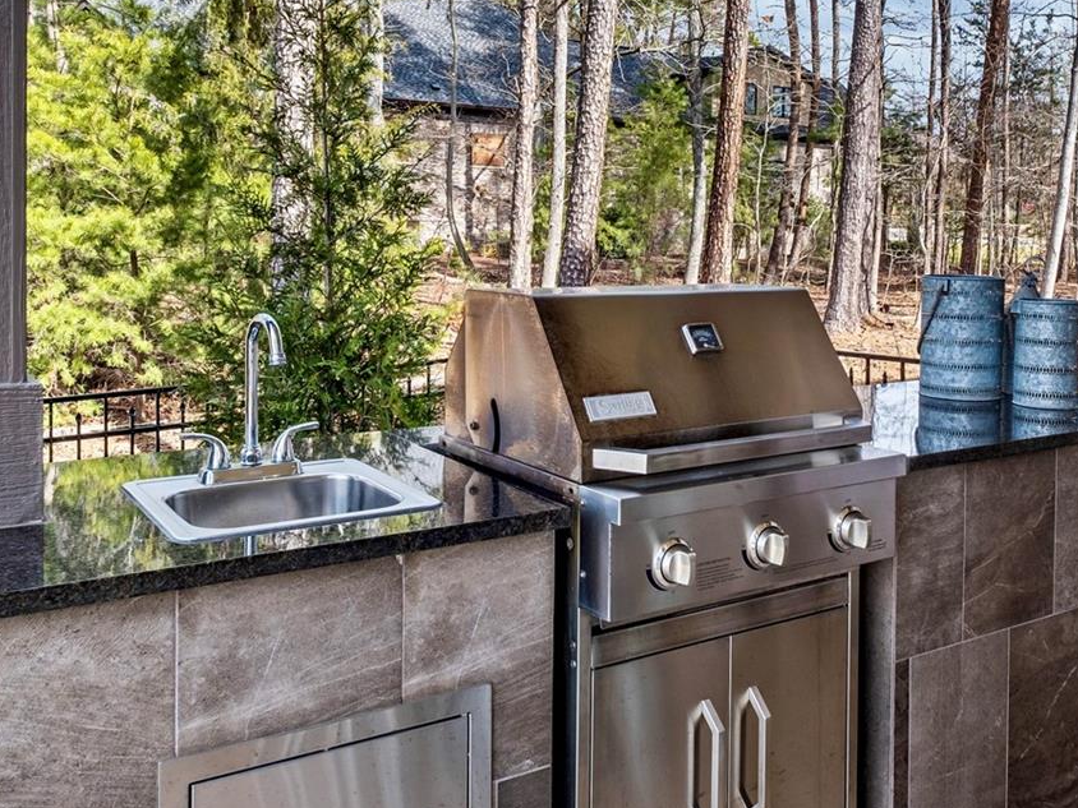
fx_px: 1090
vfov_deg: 40.2
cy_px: 264
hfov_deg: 52.4
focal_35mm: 35
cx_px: 626
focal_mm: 10
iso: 160
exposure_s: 1/30
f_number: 7.1
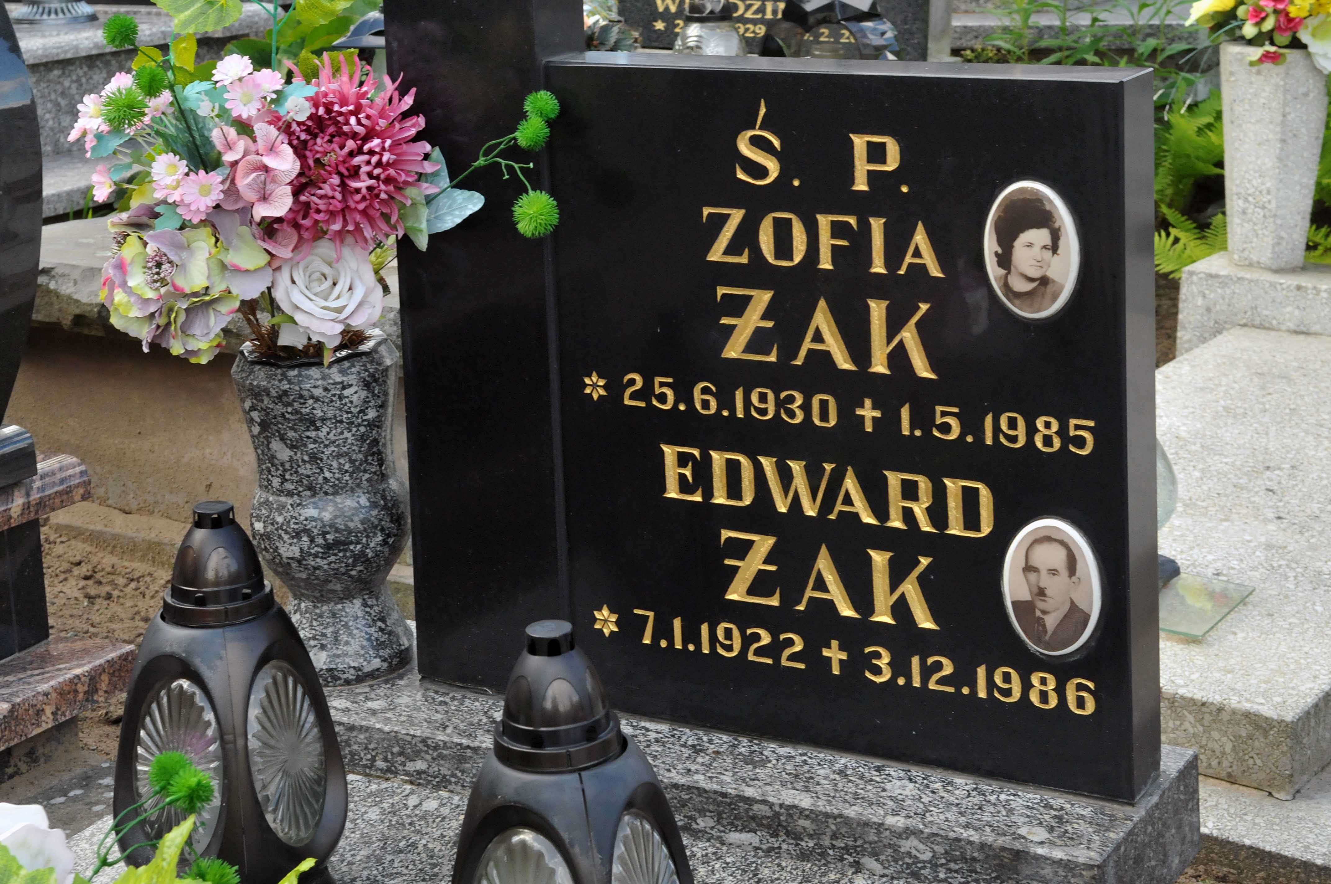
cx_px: 666
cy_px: 442
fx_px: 2105
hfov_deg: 35.1
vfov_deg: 23.7
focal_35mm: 57
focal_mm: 38
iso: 800
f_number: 9
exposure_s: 1/200
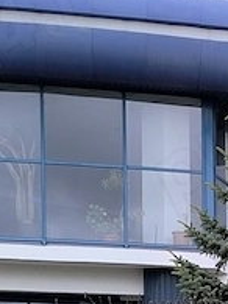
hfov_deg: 8.8
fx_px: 1380
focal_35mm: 157
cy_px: 557
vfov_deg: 11.6
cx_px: 503
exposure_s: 1/333
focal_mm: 6.14
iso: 50
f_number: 1.65
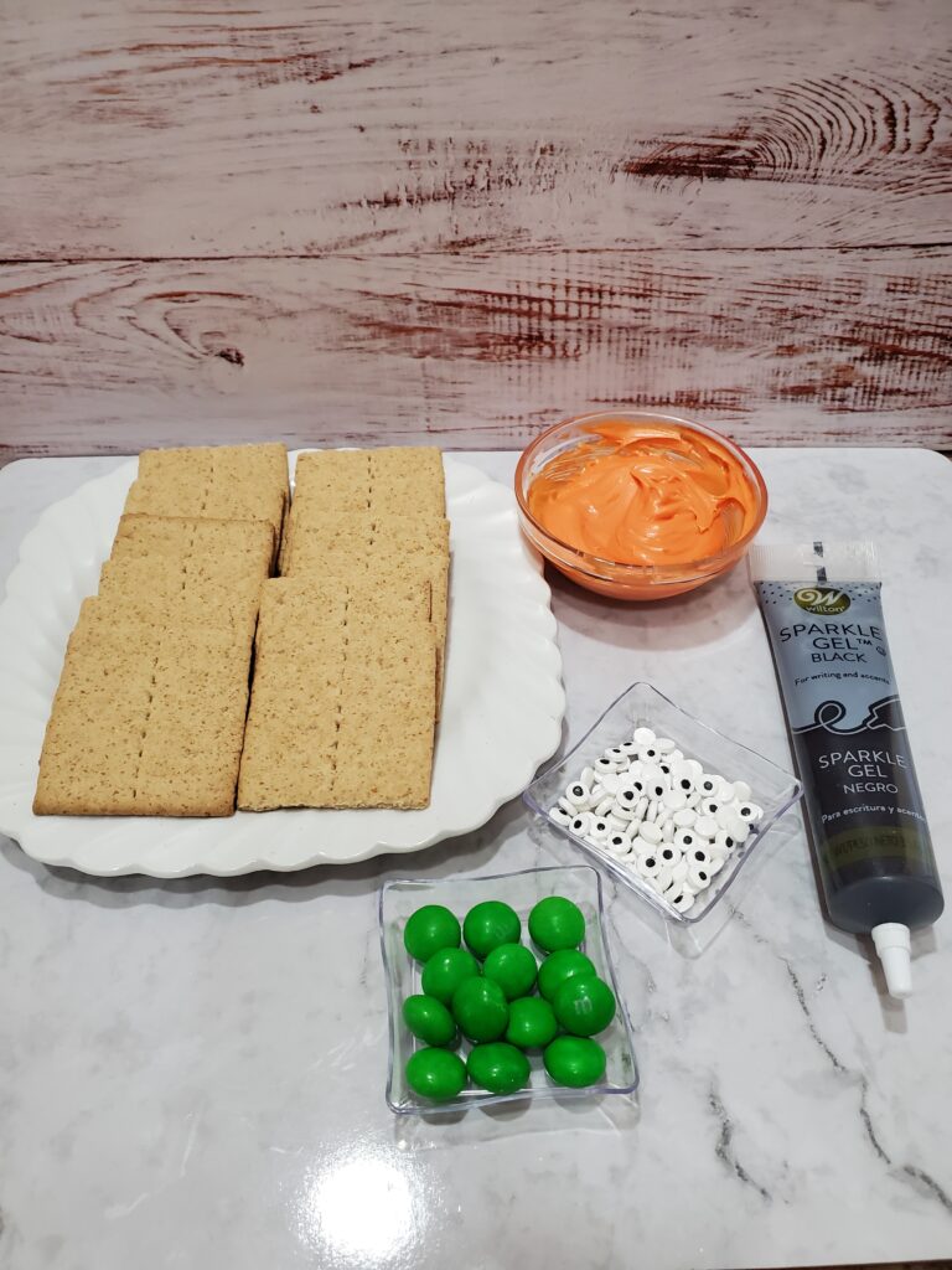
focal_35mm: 26
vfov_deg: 67.3
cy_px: 635
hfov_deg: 53.1
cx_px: 476
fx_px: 953
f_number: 2.4
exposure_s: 1/40
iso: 320
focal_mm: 4.3
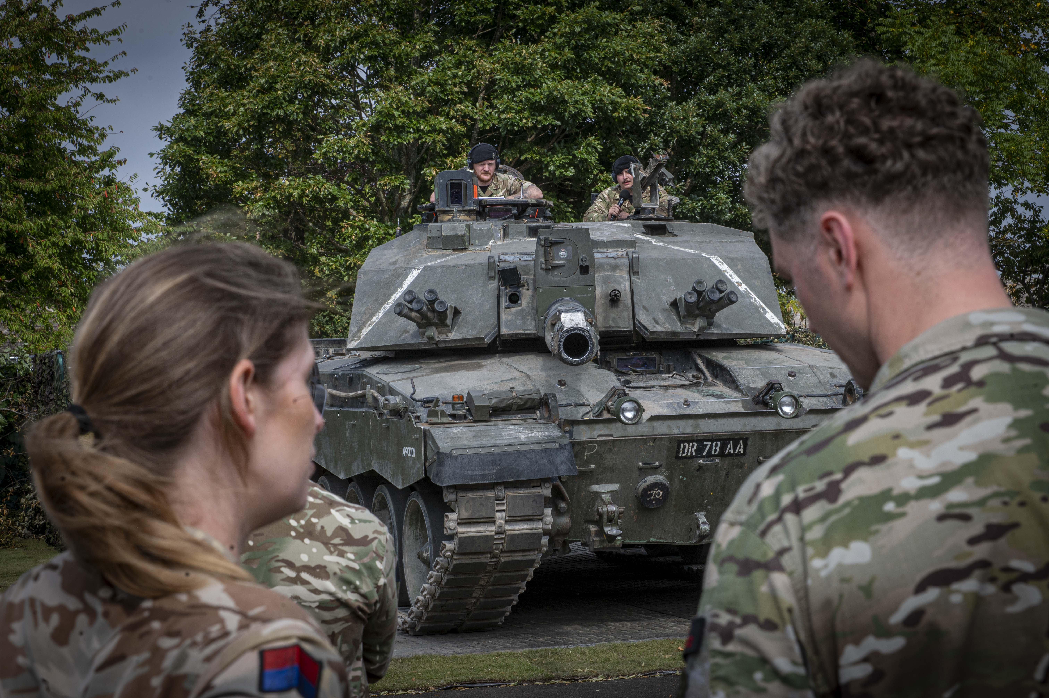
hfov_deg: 22.6
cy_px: 349
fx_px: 2621
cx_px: 524
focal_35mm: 90
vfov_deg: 15.2
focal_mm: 90
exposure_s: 1/250
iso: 400
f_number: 11
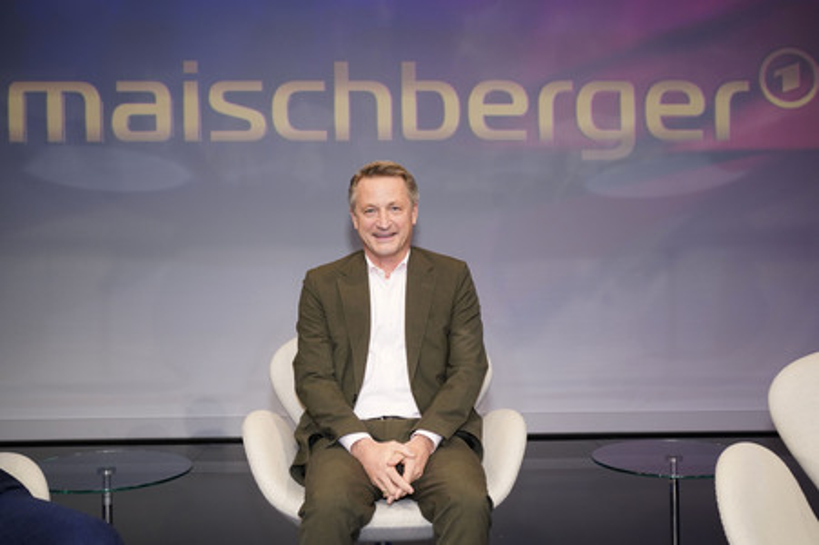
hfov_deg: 53.2
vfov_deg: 36.8
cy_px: 272
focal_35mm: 36
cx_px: 410
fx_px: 818
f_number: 5.6
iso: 2000
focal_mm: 36
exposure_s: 1/125
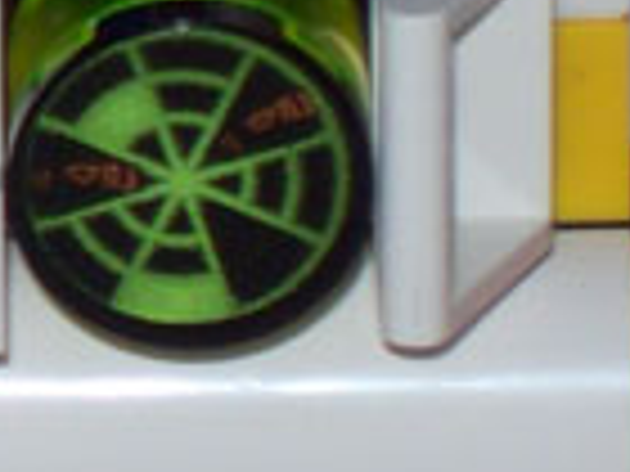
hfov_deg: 3.2
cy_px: 52
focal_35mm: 618
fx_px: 11247
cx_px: -567
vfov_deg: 2.4
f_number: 4.8
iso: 80
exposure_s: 1/128
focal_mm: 18
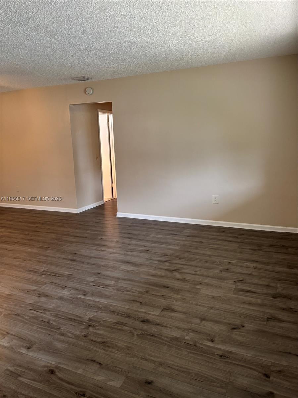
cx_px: 149
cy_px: 199
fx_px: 298
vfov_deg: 67.3
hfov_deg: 53.1
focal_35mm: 26
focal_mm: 5.96
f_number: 1.6
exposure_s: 1/60
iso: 160
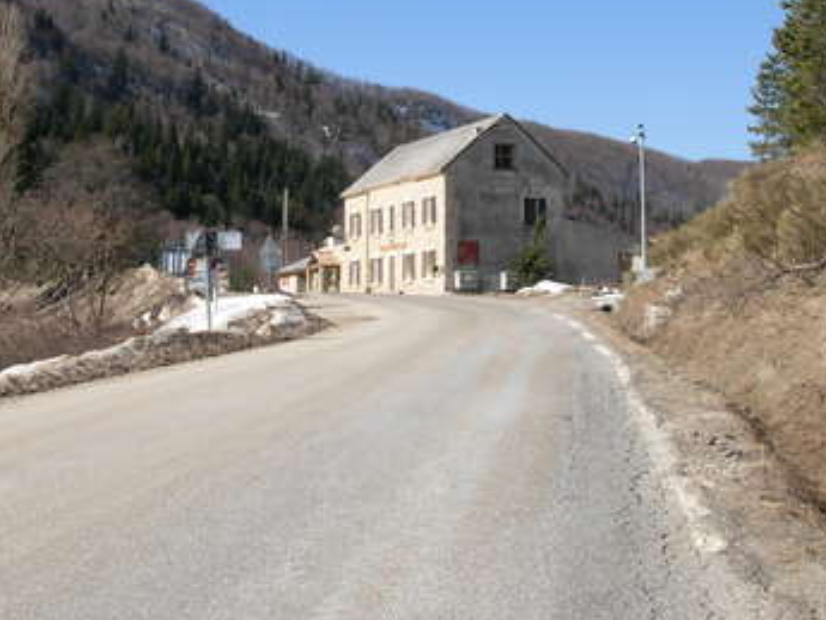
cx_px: 294
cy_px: 146
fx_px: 1575
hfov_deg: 29.2
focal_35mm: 66
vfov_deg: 22.0
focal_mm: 6.3
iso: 79
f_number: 4.9
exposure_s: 1/456
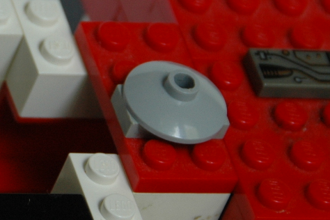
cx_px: -75
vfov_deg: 1.9
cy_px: 146
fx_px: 6535
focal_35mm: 713
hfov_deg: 2.9
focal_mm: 150
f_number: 7.1
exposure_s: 1/20
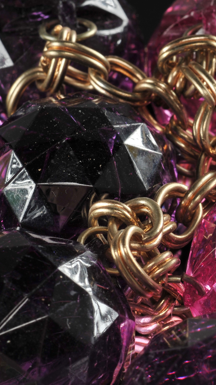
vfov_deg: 12.0
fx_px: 1832
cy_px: 196
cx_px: 354
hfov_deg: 6.6
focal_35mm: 180
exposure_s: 1/250
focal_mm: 60
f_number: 18
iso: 100
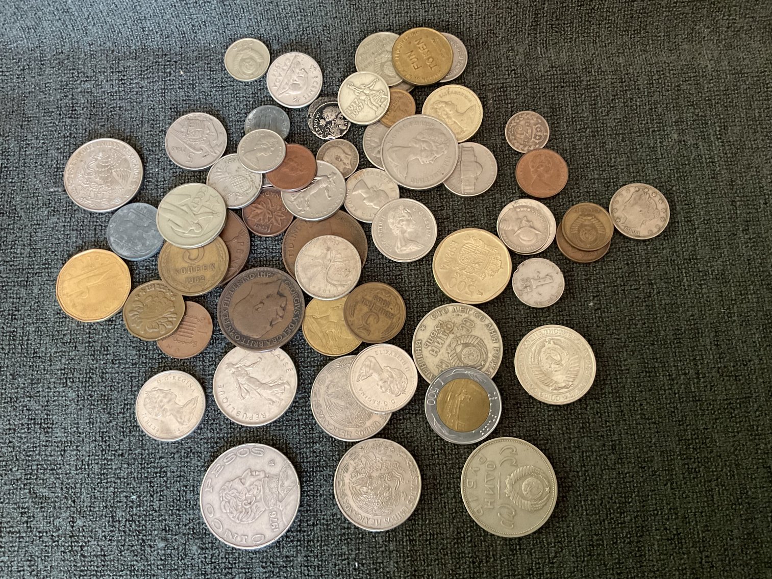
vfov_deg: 48.2
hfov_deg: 61.7
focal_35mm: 29
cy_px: 290
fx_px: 647
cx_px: 386
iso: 250
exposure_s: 1/33
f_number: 1.8
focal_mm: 3
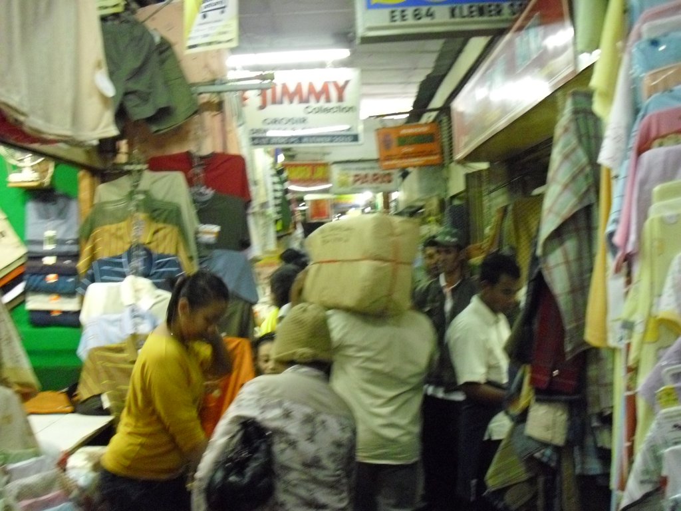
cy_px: 256
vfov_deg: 37.7
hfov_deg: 49.0
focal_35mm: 38
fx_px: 748
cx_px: 340
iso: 800
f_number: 2.8
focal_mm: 6.2
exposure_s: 1/25
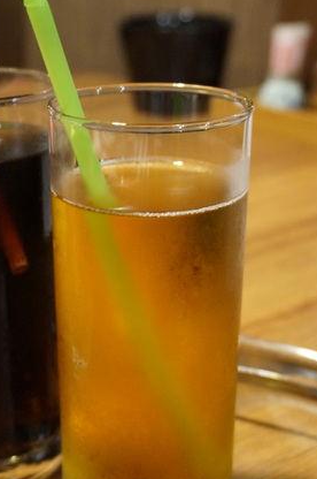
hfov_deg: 22.5
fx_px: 795
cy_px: 215
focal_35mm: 60
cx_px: 119
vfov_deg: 33.4
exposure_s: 1/15
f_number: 4.5
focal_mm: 26
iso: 3200
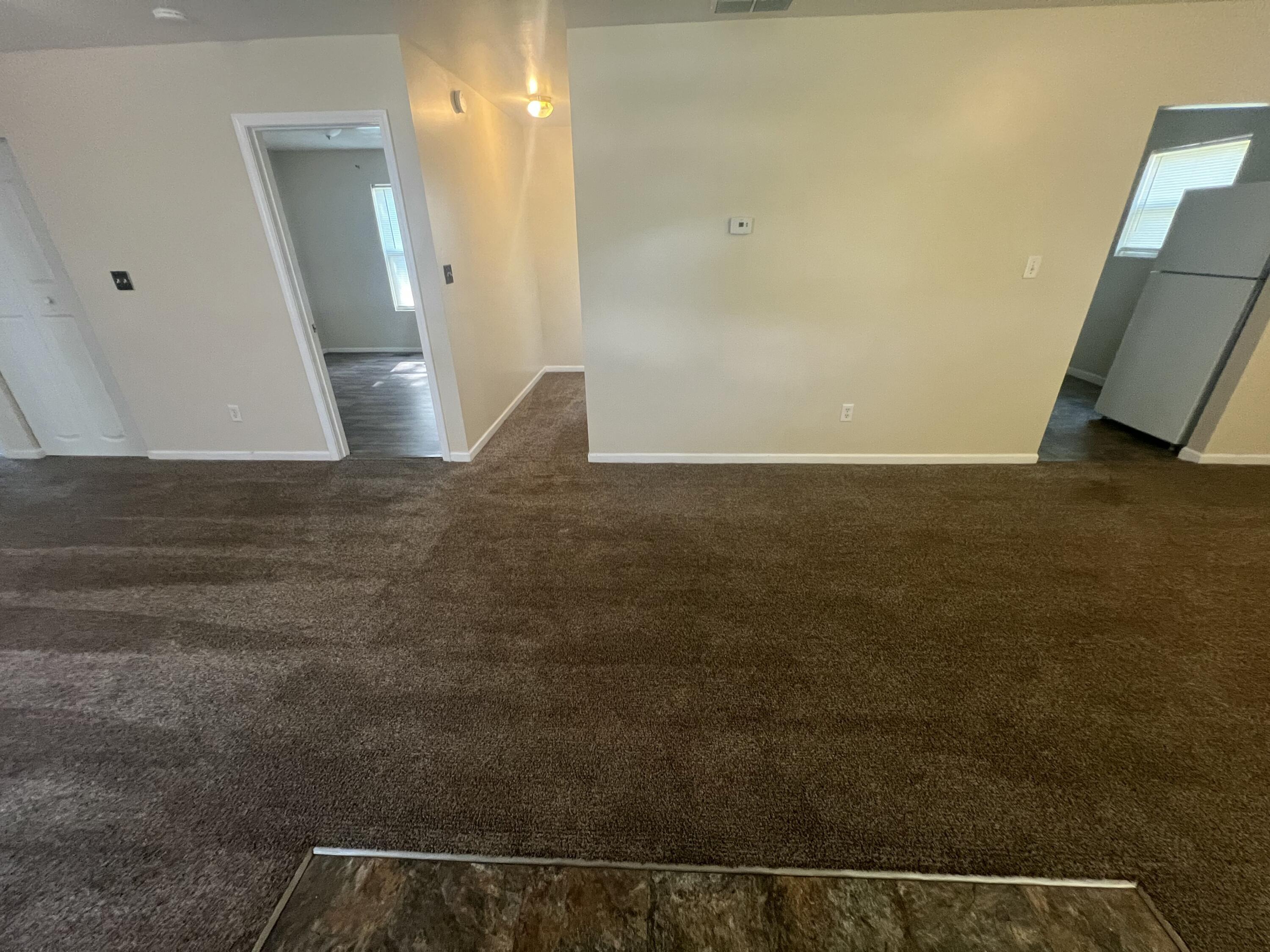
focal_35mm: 13
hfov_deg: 106.2
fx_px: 477
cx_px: 635
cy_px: 476
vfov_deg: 89.9
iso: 400
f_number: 1.8
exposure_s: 1/60
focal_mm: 1.57
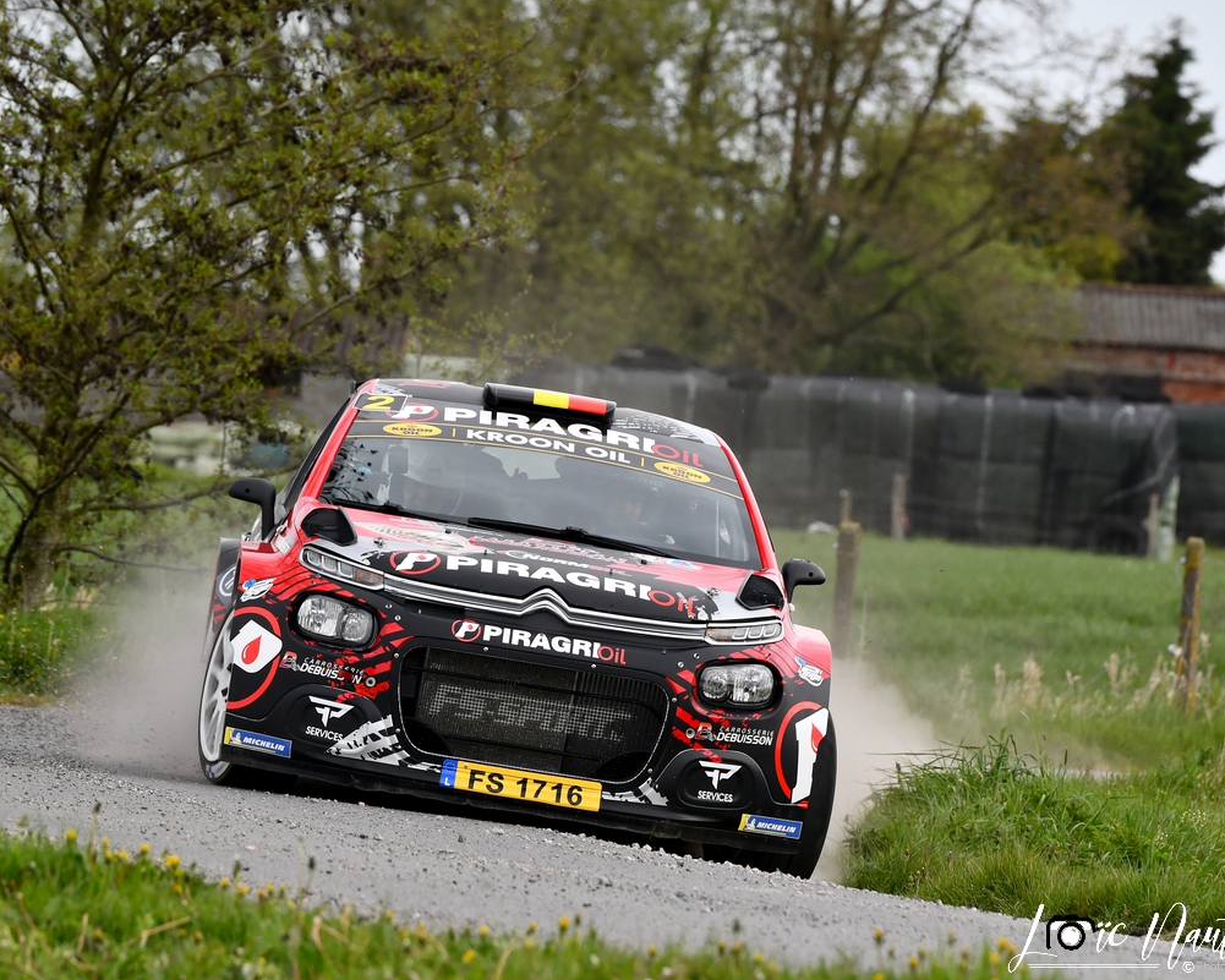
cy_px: 489
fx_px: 11929
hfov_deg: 5.9
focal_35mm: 329
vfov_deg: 4.7
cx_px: 548
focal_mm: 195
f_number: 5.6
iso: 250
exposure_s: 1/640
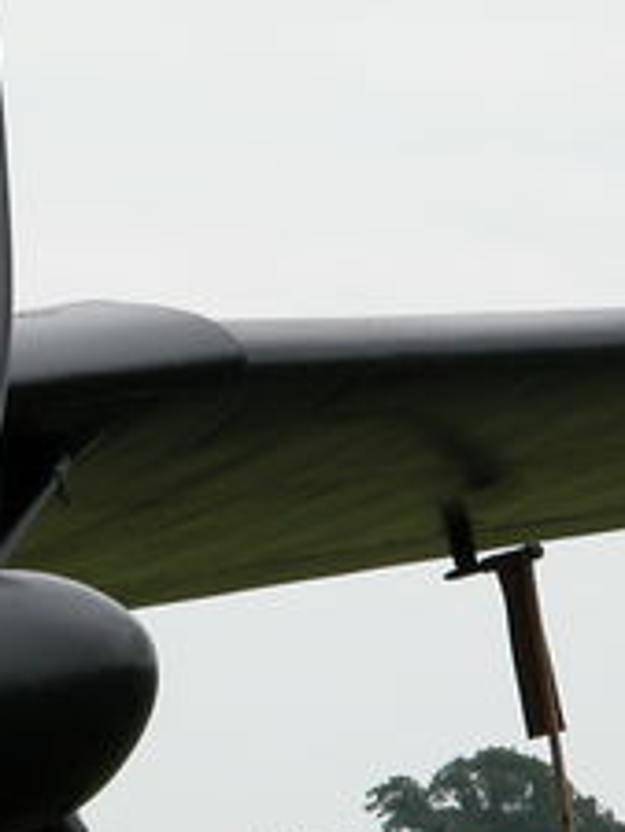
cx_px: -492
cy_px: 688
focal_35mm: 573
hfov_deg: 2.6
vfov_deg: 3.5
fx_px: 13781
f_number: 5.6
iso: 100
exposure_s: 1/338
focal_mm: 41.1
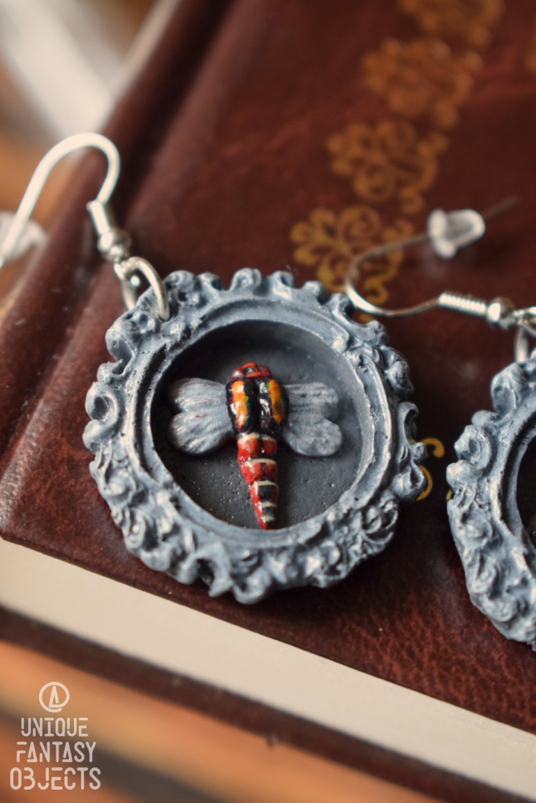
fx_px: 1842
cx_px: 268
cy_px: 402
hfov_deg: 16.6
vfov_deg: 24.6
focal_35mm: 82
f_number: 5.6
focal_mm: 55
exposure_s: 1/60
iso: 1600
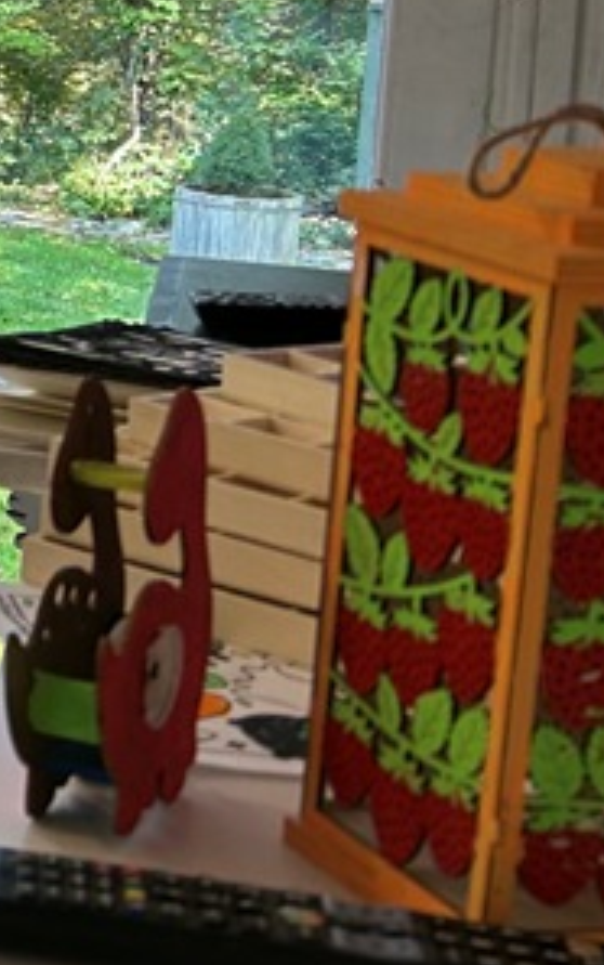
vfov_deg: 21.4
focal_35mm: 95
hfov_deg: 10.9
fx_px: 2498
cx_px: -1010
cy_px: 110
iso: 50
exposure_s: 1/120
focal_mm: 5.7
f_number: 1.5
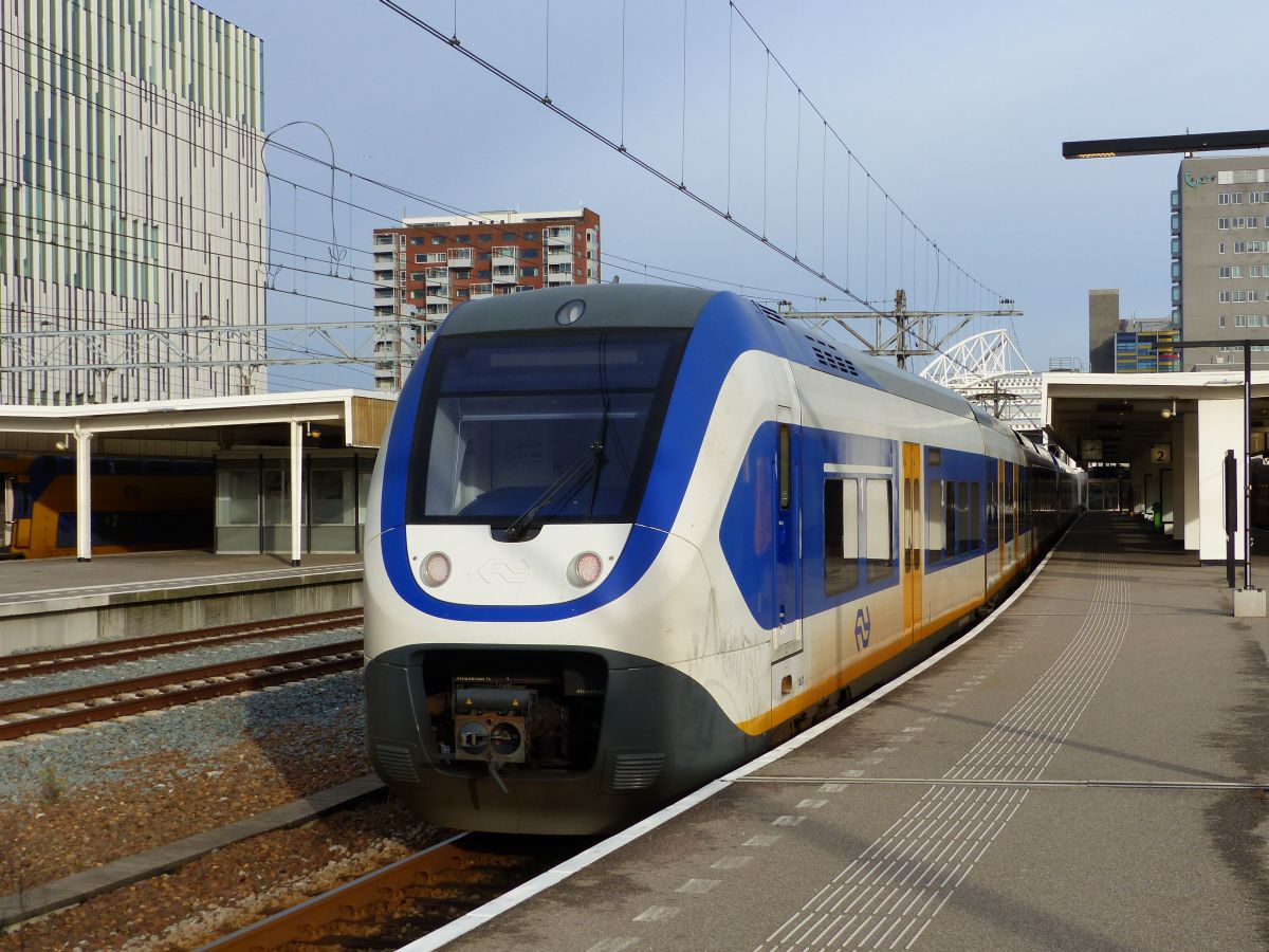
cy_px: 476
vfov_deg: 27.0
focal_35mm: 54
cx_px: 634
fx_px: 1980
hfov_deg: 35.5
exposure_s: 1/500
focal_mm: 9.8
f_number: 4
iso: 100
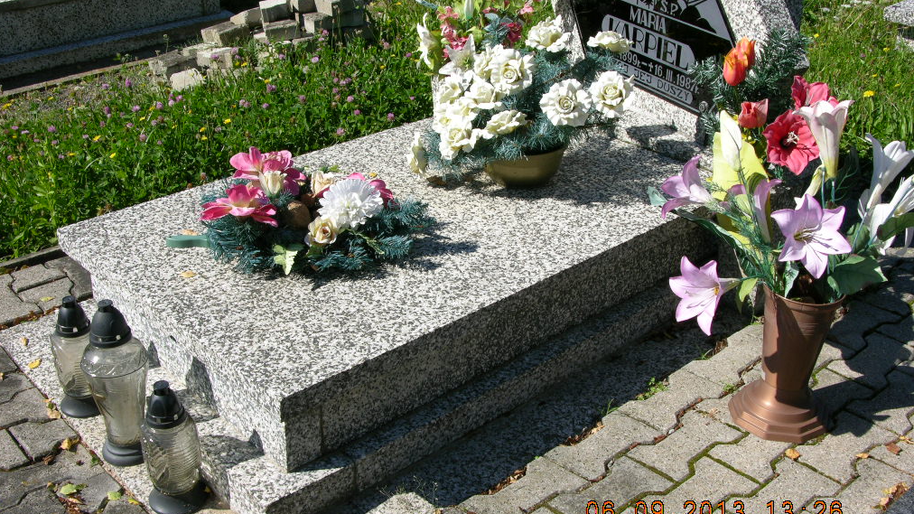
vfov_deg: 27.7
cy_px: 238
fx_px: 1042
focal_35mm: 43
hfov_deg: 47.4
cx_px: 452
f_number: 6.4
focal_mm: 10
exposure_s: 1/210
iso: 50
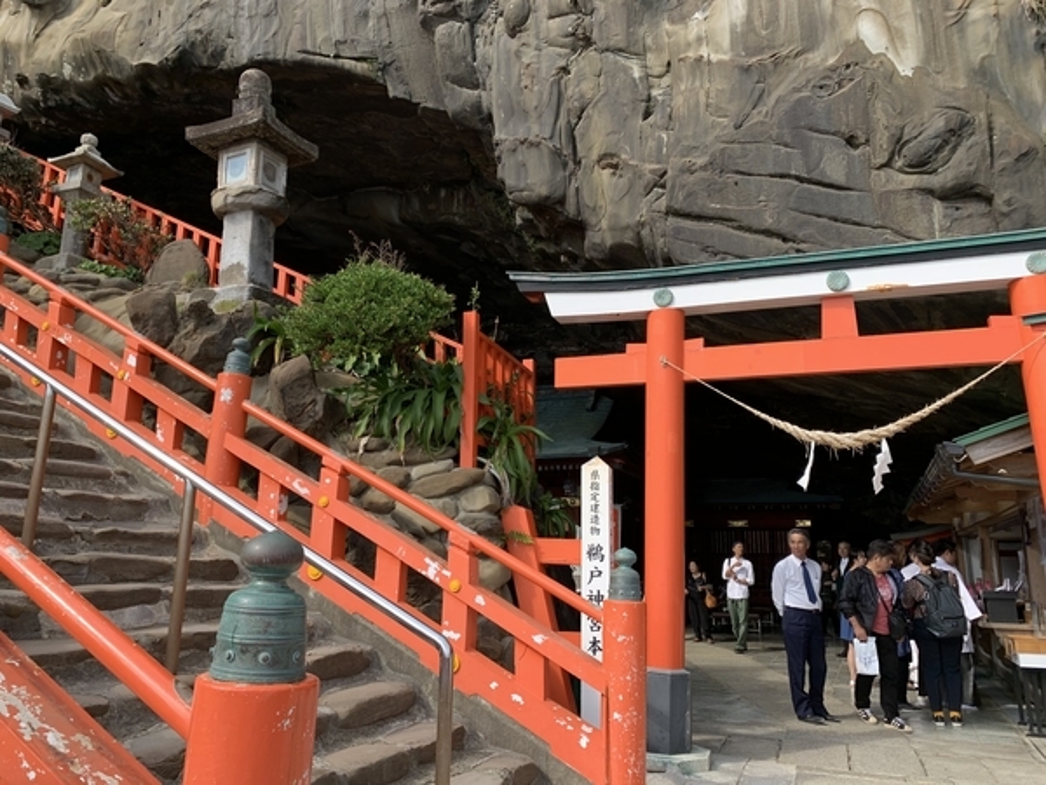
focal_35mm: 26
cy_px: 392
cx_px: 523
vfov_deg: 53.1
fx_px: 786
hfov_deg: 67.3
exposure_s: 1/802
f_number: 1.8
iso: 25
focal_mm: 4.25
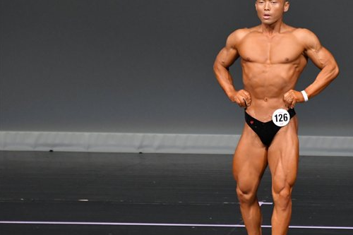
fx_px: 5244
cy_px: 125
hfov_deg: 3.9
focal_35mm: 535
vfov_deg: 2.6
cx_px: 271
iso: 4000
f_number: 5.6
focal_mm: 230
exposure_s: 1/400
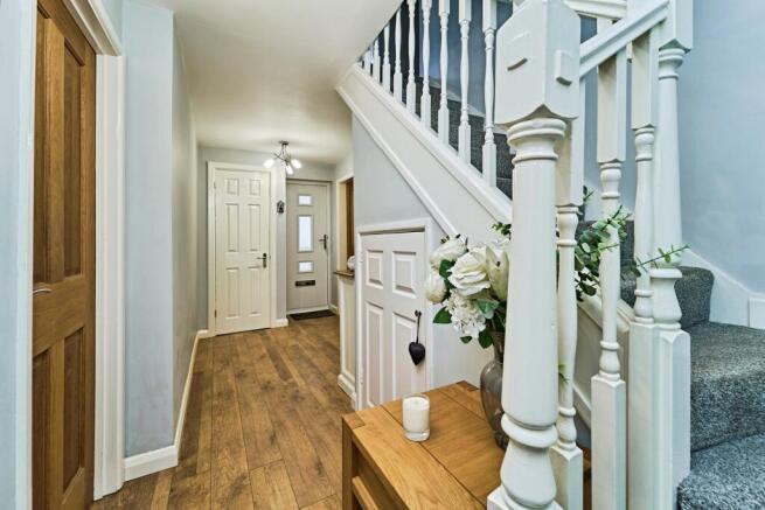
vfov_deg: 81.2
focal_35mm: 14
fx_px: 298
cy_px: 255
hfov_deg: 104.2
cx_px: 382
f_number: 8
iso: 400
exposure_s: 1/20
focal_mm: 14
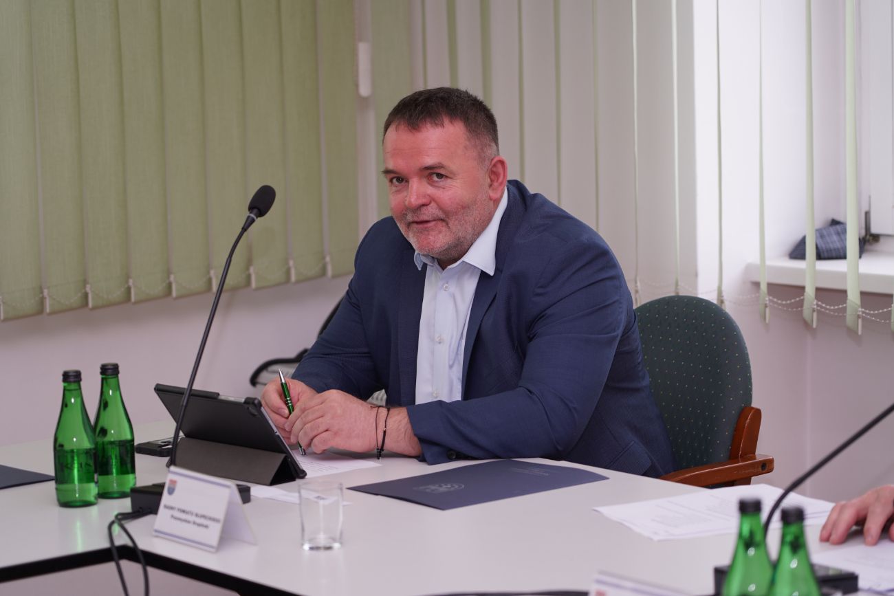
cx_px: 447
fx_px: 2608
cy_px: 298
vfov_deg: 13.0
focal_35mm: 105
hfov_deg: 19.5
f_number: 4
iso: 200
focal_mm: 105
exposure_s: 1/100
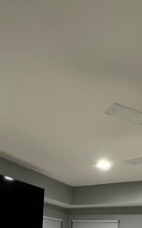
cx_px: 75
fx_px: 242
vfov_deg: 36.2
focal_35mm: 39
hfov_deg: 32.7
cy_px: 287
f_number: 2.2
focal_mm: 2.22
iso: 320
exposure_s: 1/60
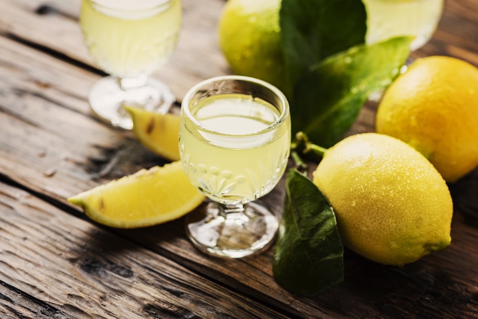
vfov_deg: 13.1
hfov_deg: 19.4
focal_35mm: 105
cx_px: 239
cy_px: 160
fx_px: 1395
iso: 100
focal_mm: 105
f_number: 6.3
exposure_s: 1/160
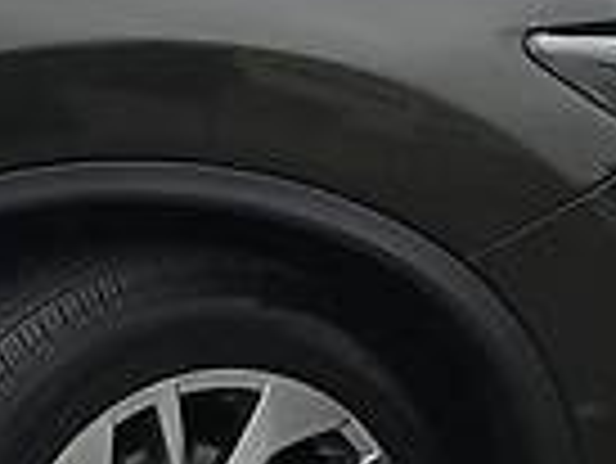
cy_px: 131
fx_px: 2903
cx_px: -845
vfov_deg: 9.1
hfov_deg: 10.5
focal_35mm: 163
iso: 20
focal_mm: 4
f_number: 1.8
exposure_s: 1/833
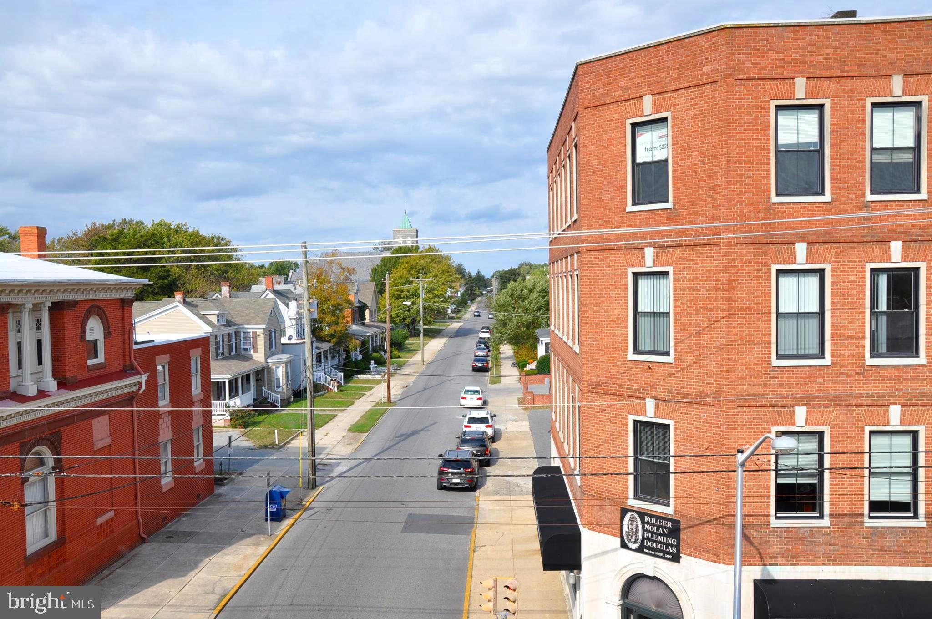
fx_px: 814
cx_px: 466
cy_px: 310
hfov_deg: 59.6
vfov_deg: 41.6
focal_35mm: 32
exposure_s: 1/320
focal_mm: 21
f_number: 9
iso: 200
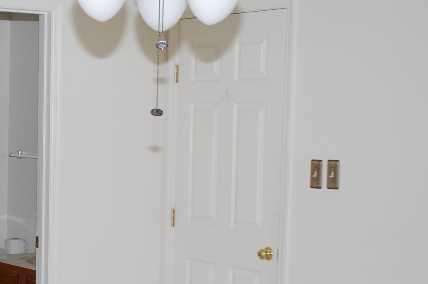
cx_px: 47
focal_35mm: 89
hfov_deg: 22.4
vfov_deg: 15.3
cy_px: 212
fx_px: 1057
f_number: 5
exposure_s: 1/60
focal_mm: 32
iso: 200
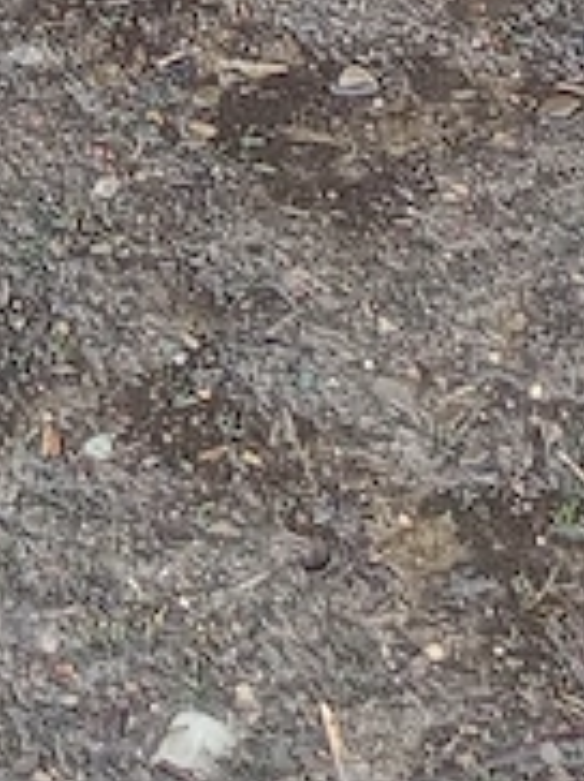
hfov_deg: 7.5
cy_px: -1789
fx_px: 4464
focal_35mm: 198
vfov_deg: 8.1
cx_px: 206
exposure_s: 1/100
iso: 160
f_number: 1.8
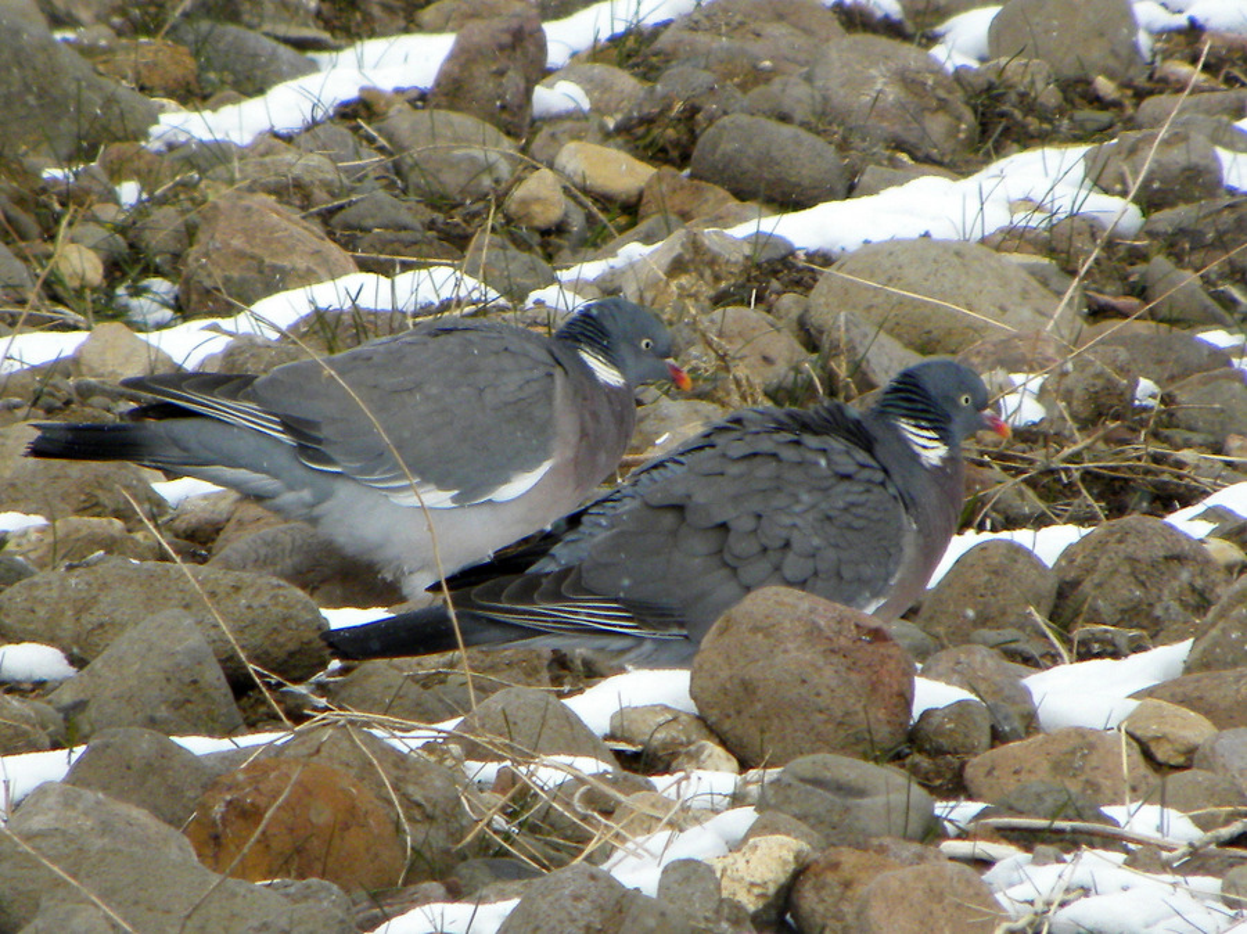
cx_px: 624
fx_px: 22467
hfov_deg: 3.2
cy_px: 467
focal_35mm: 624
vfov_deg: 2.4
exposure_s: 1/575
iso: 64
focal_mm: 110.4
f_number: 5
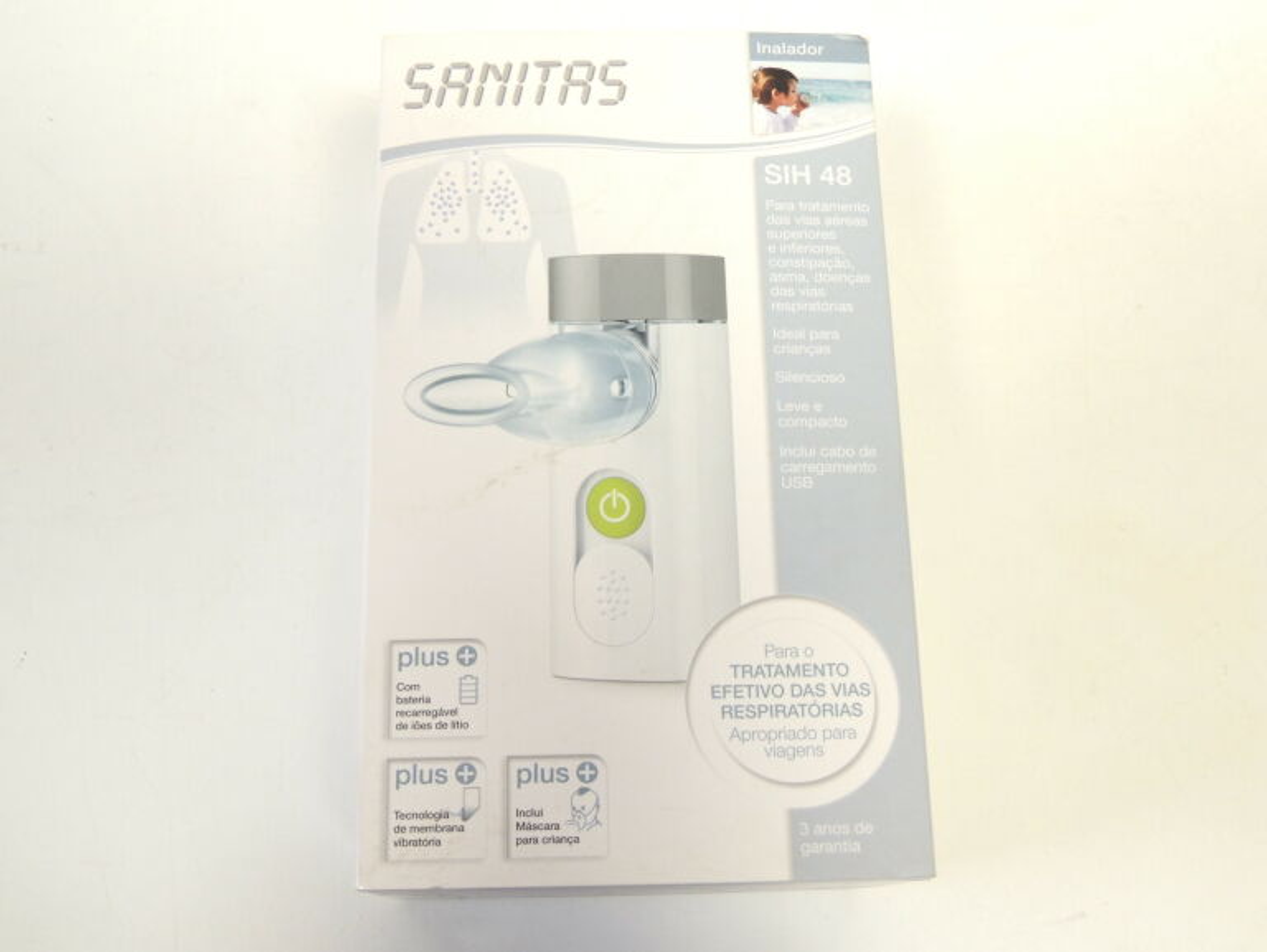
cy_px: 476
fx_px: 1465
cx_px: 634
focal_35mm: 40
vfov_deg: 36.0
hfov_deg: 46.8
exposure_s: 1/50
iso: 360
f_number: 3.3
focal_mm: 7.1
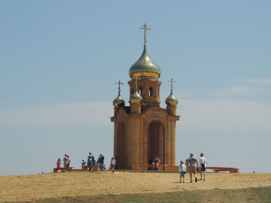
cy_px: 102
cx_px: 136
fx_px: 822
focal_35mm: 105
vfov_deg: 14.1
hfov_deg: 18.7
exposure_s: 1/1250
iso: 100
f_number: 4.2
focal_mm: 18.7
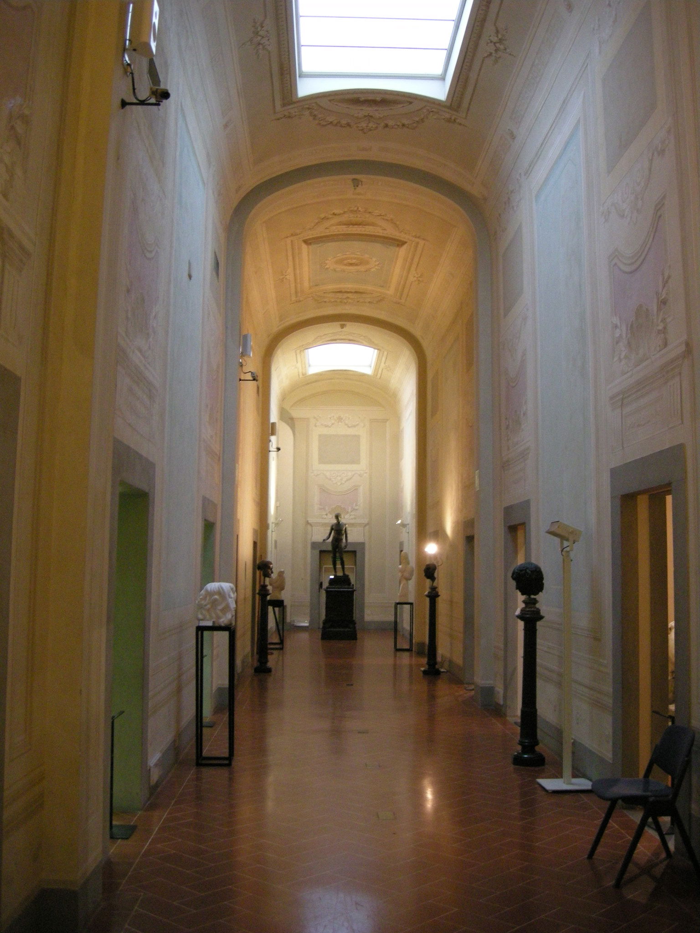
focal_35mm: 36
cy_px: 466
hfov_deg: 39.7
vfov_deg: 51.4
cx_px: 350
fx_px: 971
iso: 400
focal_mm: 7.5
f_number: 2.7
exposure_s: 1/18.6
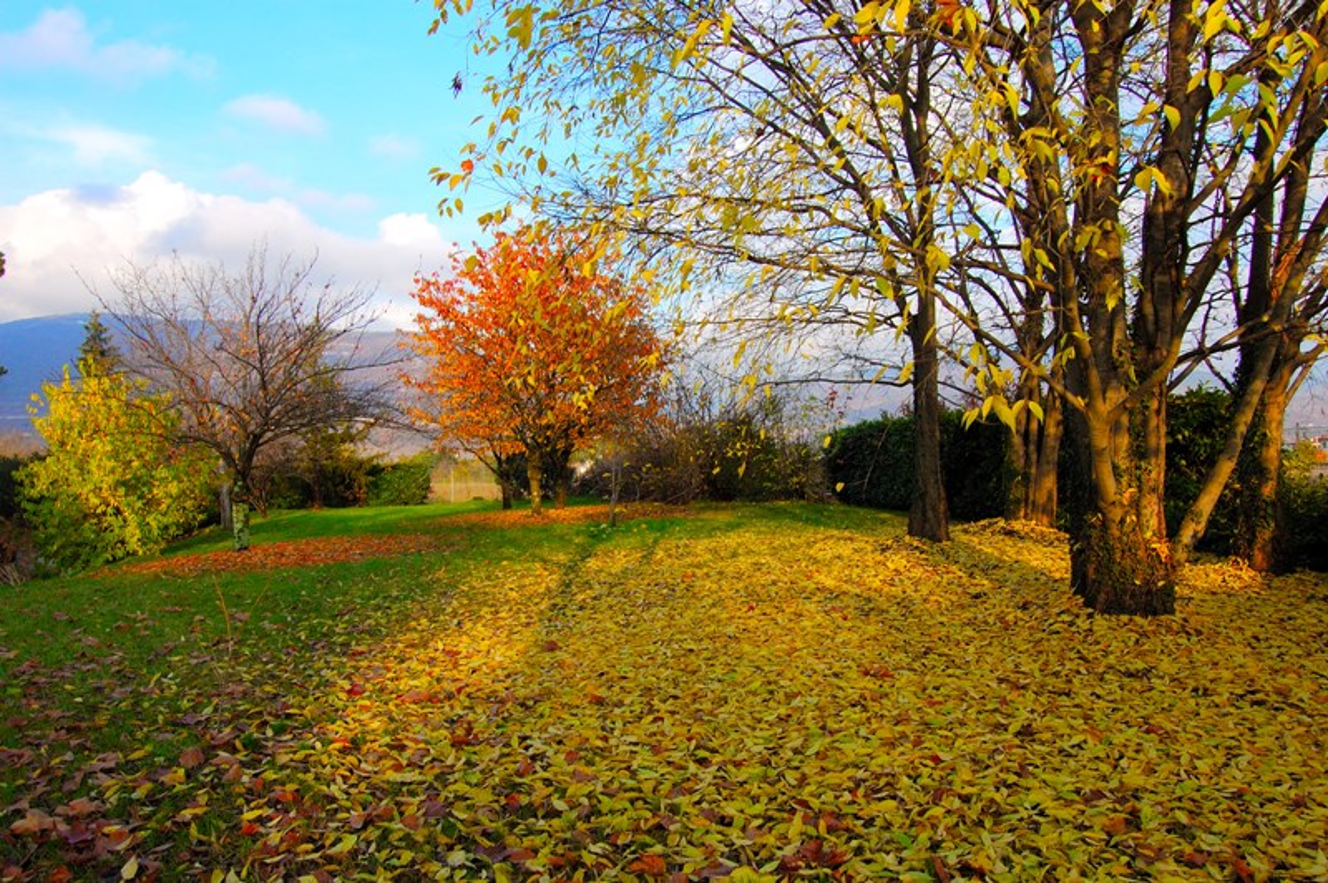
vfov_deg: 47.9
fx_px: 995
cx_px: 664
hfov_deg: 67.4
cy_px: 442
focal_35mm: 27
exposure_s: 1/160
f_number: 7.1
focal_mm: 18
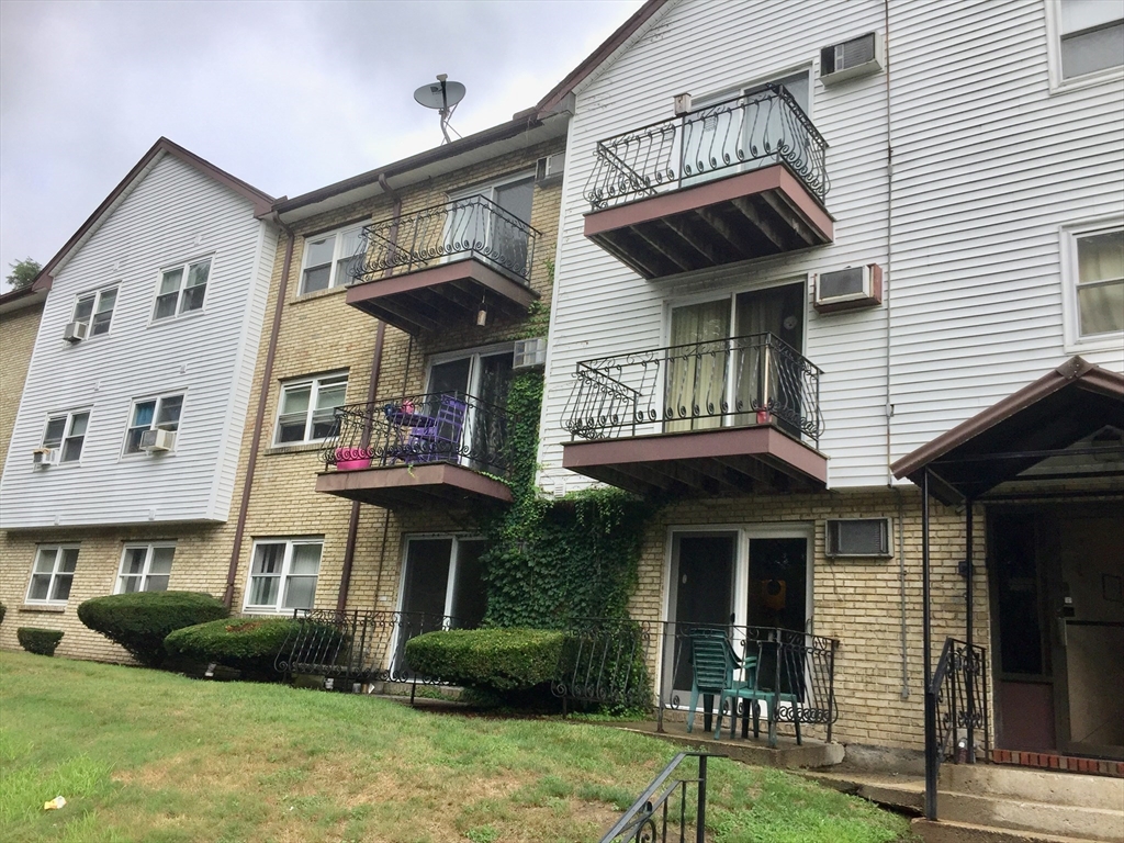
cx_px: 562
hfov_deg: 61.7
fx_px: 942
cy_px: 422
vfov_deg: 48.2
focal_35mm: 29
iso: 32
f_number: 2.2
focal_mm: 4.15
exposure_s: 1/860
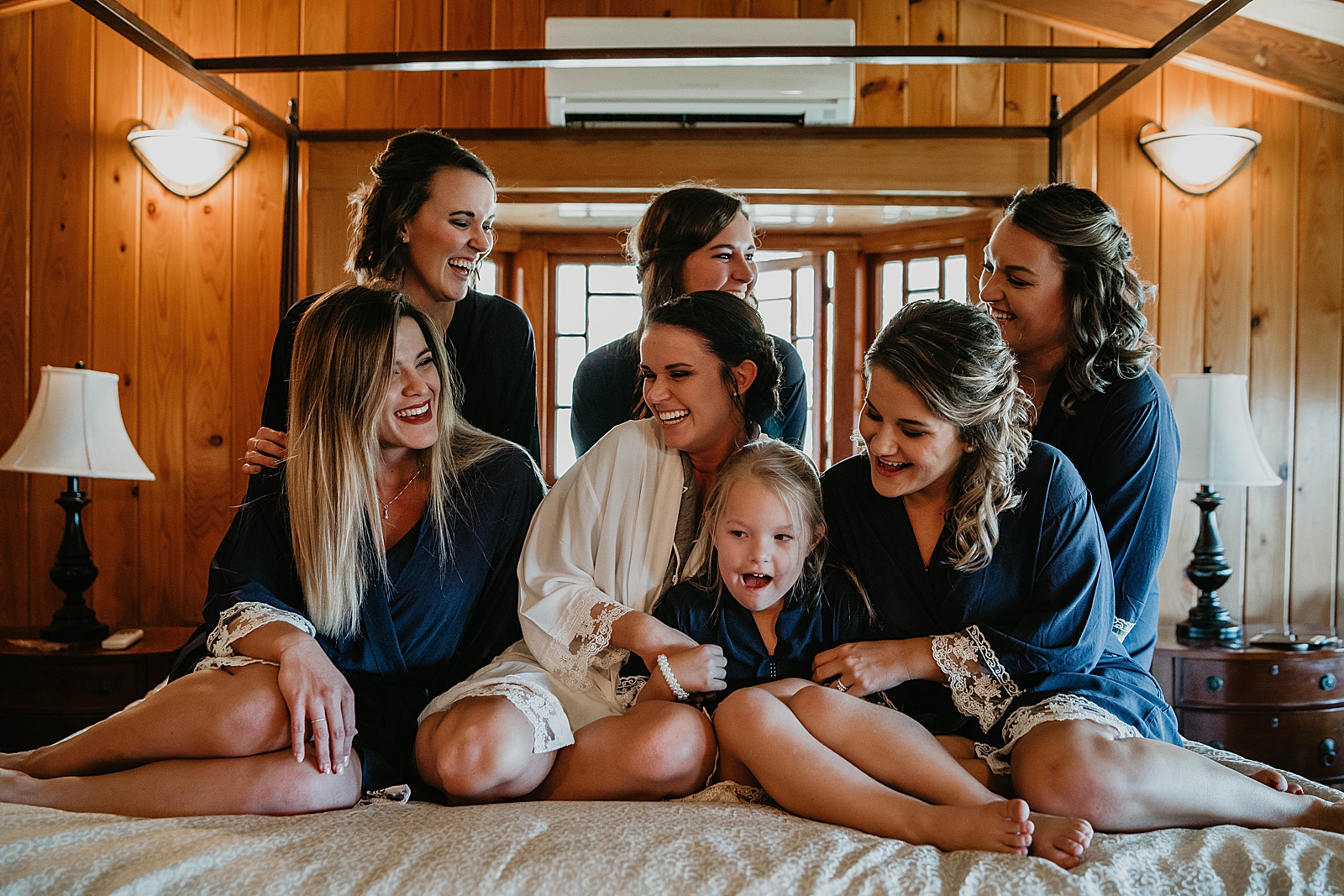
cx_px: 672
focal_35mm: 35
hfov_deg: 54.4
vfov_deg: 37.9
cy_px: 448
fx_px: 1307
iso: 2000
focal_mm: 35
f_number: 2.8
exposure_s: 1/160
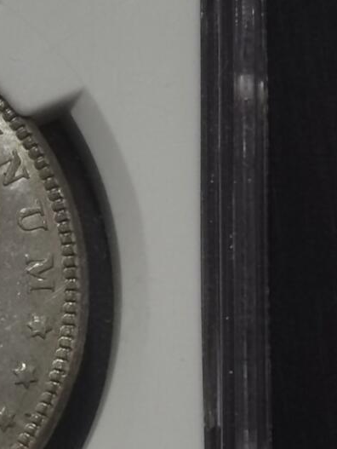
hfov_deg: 5.4
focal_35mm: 273
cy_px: 23
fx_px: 3539
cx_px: -226
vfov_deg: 7.2
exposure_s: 1/180
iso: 64
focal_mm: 5.58
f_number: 1.8
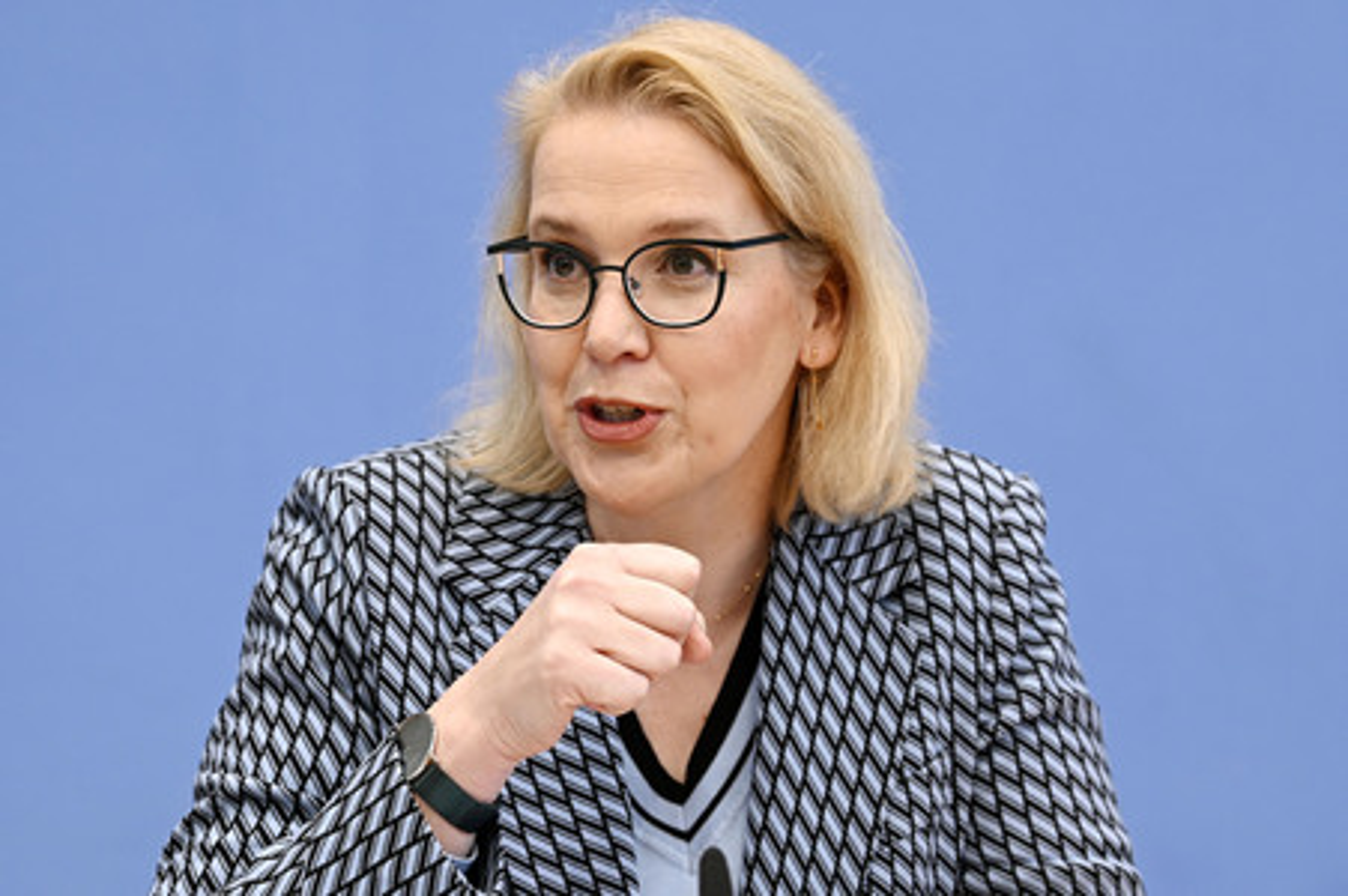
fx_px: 4677
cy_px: 448
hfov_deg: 16.4
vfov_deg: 11.0
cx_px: 674
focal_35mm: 125
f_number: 5.6
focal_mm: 125
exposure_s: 1/500
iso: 3200
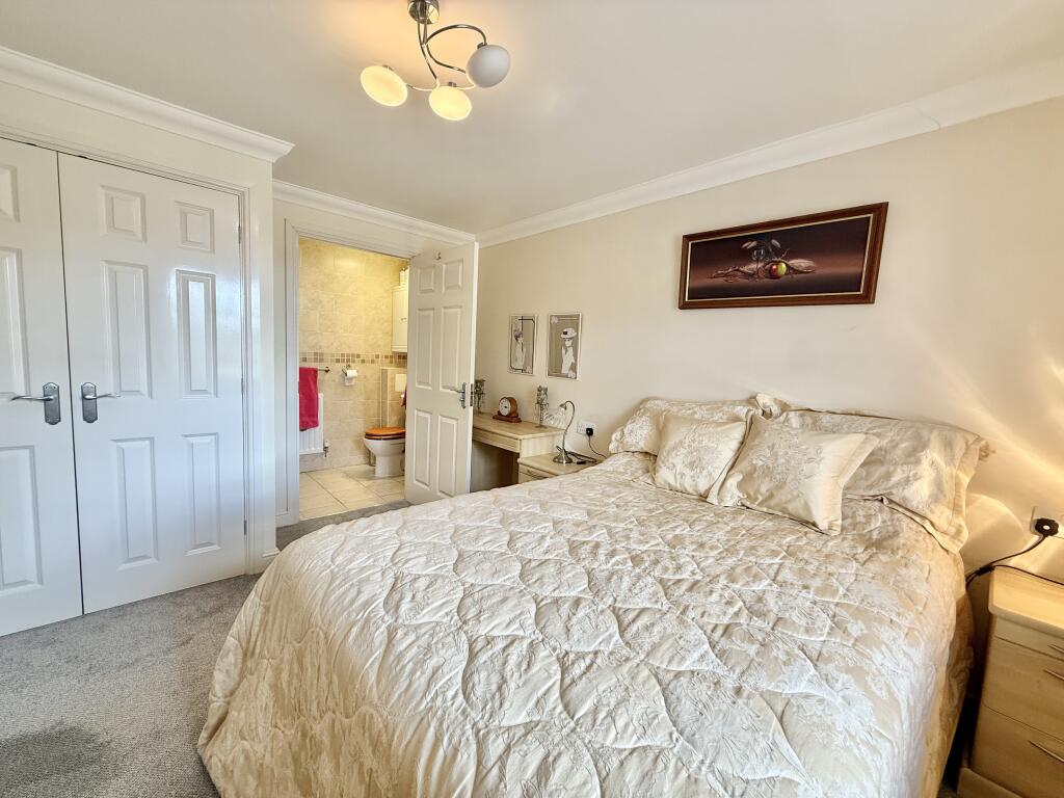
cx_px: 532
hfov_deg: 102.1
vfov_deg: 85.7
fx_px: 430
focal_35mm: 14
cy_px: 399
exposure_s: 1/100
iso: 160
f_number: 2.2
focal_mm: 2.22
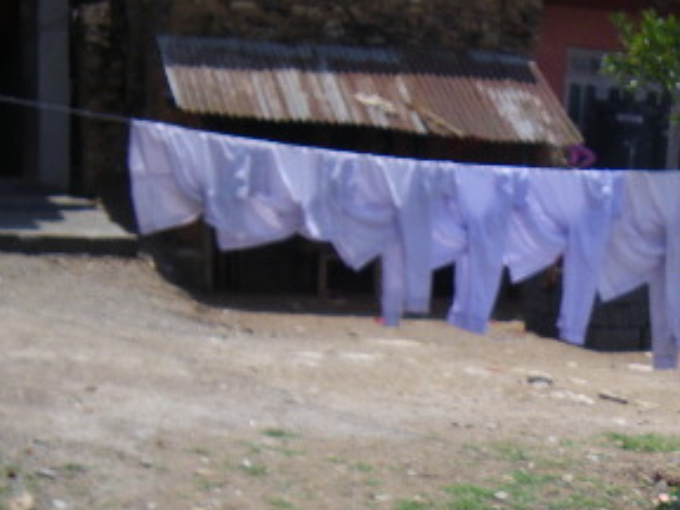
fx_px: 1630
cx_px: 769
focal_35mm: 83
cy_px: 621
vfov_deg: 17.0
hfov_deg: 22.1
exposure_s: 1/640
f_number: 3.5
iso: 50
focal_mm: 5
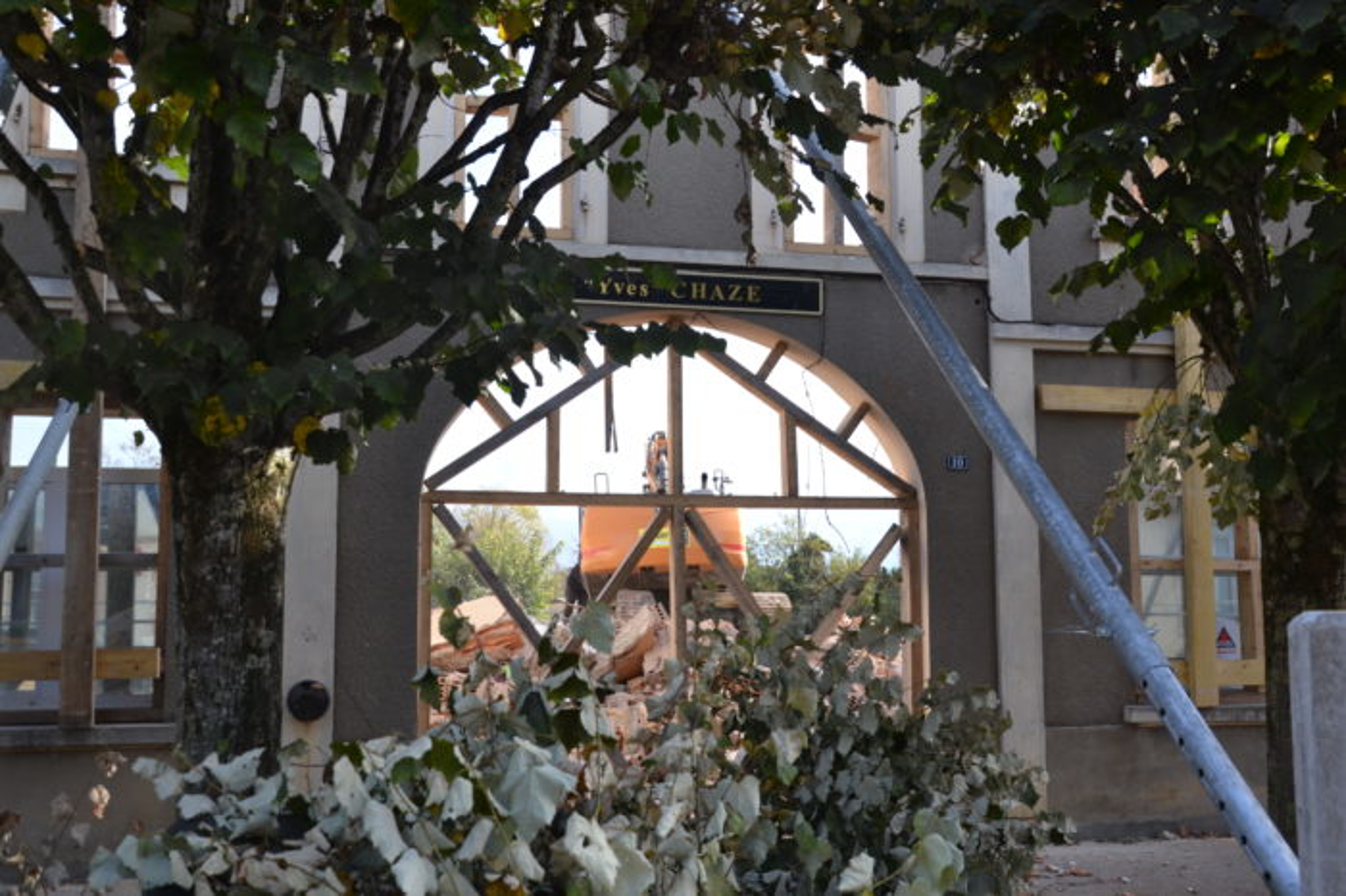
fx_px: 1345
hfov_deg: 53.2
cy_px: 448
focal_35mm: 36
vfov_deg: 36.8
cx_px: 673
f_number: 5.6
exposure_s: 1/125
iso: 100
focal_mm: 24
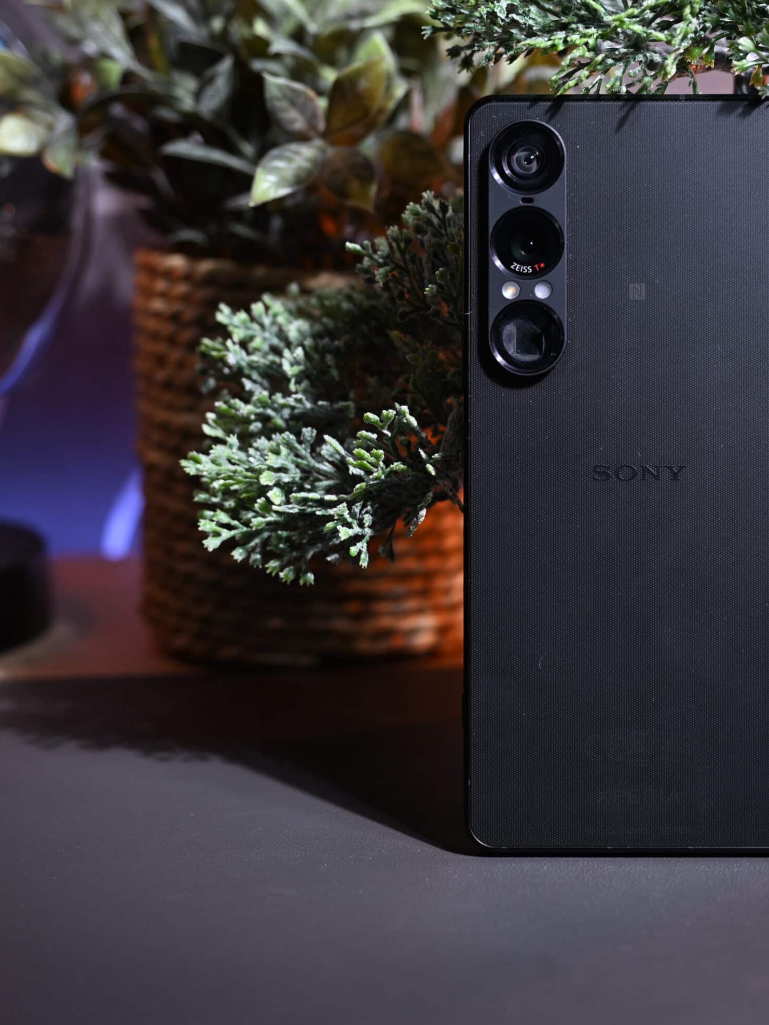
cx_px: 635
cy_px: 514
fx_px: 2162
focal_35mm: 73
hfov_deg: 19.9
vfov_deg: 26.7
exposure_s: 1/50
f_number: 4
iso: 220
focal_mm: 50
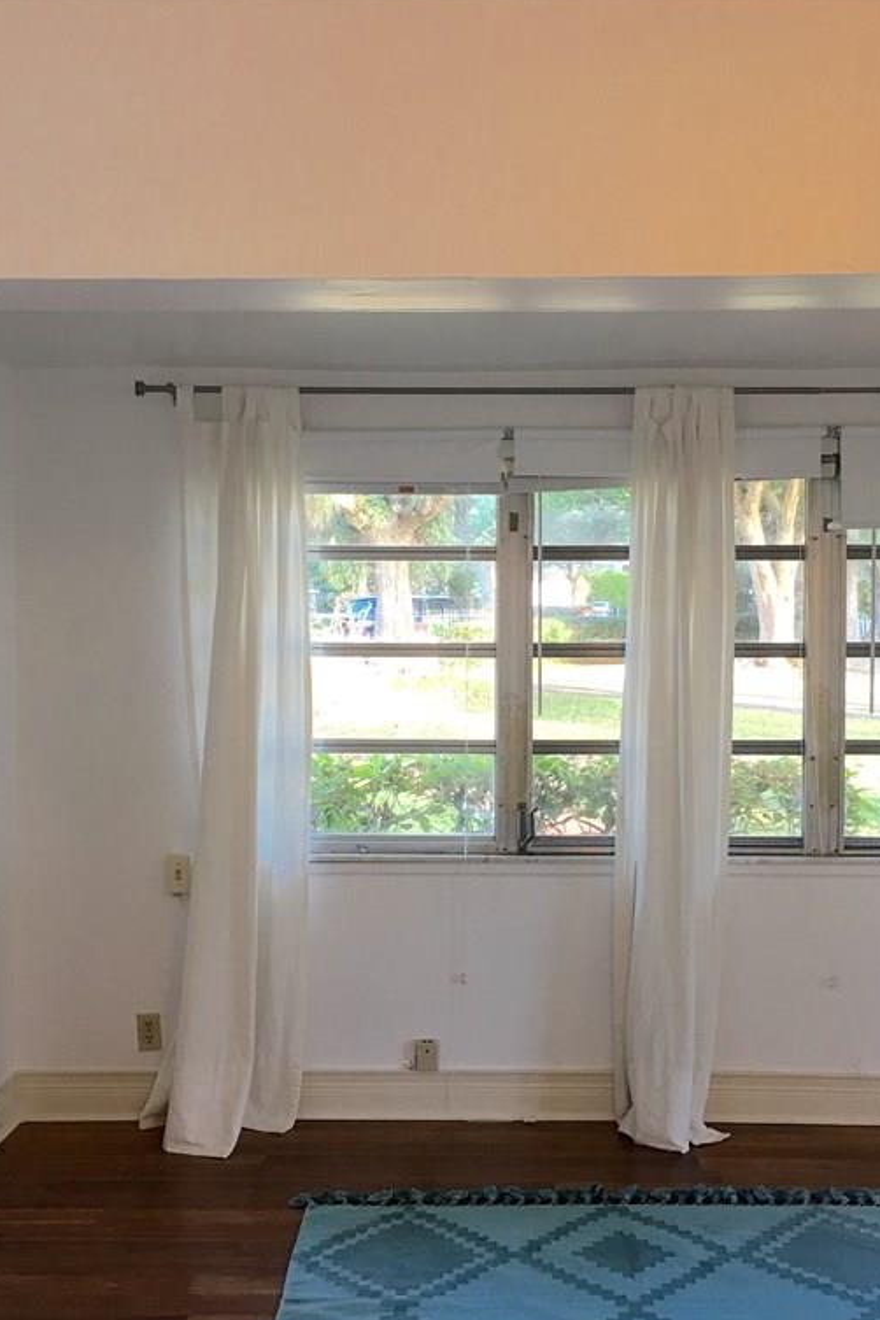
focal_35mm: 41
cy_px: 664
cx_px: 496
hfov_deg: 32.6
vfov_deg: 47.4
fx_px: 1503
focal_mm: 4.15
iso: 25
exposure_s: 1/15
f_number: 2.2
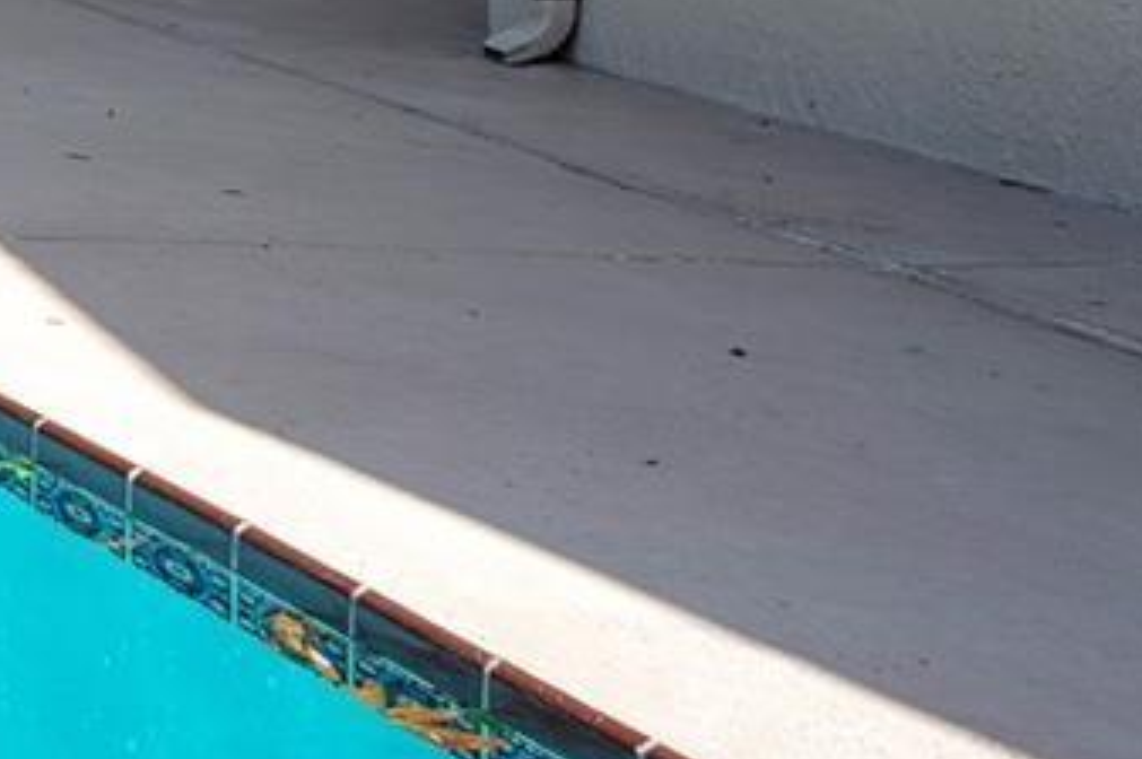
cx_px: -1440
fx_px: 2409
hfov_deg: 16.1
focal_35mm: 76
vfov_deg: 16.1
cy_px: -444
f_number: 6.3
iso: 100
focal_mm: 16
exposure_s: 1/200
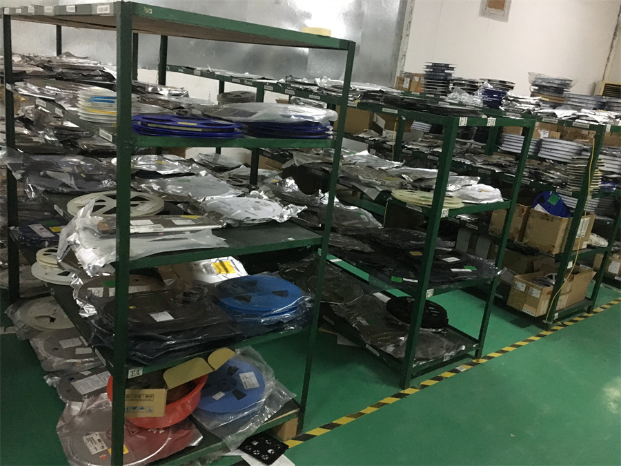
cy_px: 233
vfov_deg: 48.2
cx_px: 310
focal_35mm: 29
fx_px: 520
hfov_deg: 61.7
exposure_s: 1/17
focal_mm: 4.15
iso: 320
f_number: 2.2
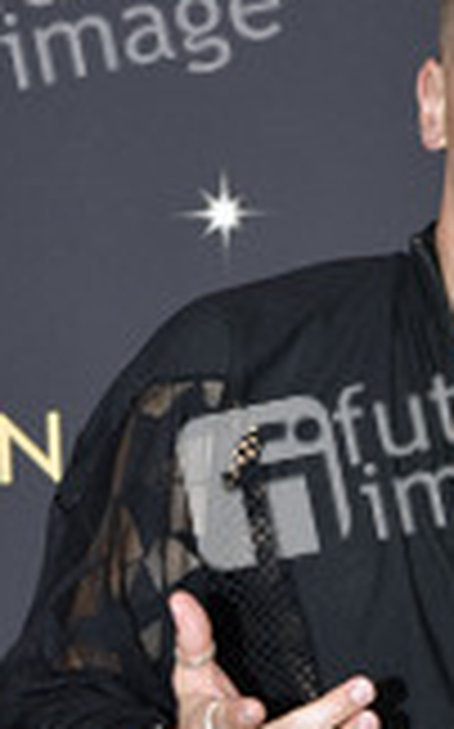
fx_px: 2995
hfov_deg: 8.6
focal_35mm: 151
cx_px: 539
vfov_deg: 13.7
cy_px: 688
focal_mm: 60
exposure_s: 1/200
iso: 1250
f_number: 5.6
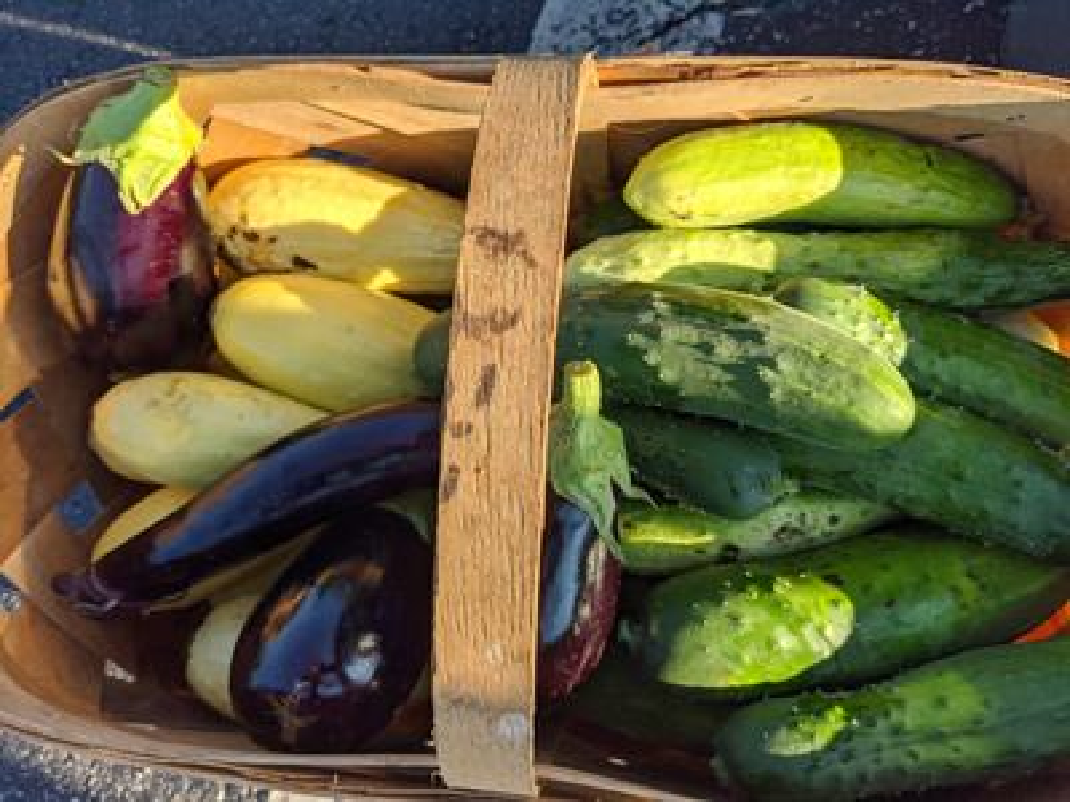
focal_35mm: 27
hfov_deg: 65.3
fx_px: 835
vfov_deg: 51.4
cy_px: 401
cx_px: 535
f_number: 1.73
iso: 63
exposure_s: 1/2933
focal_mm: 4.38
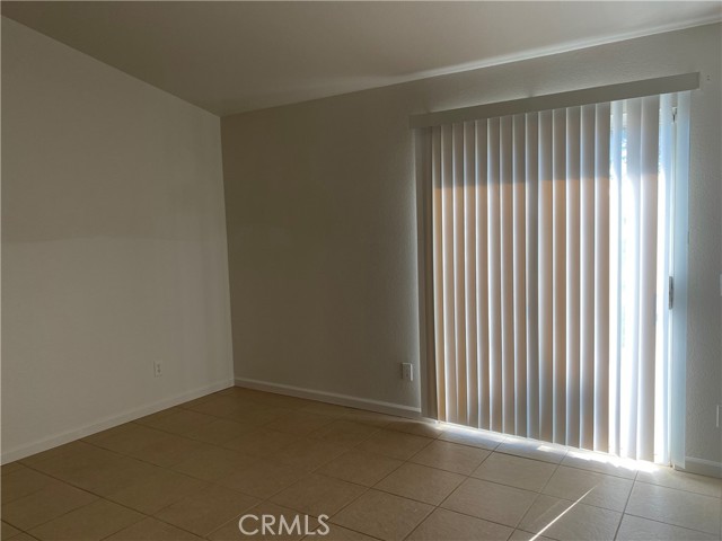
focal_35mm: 26
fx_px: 542
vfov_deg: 53.1
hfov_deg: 67.3
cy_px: 270
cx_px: 361
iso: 32
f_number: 1.8
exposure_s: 1/144
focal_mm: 4.25
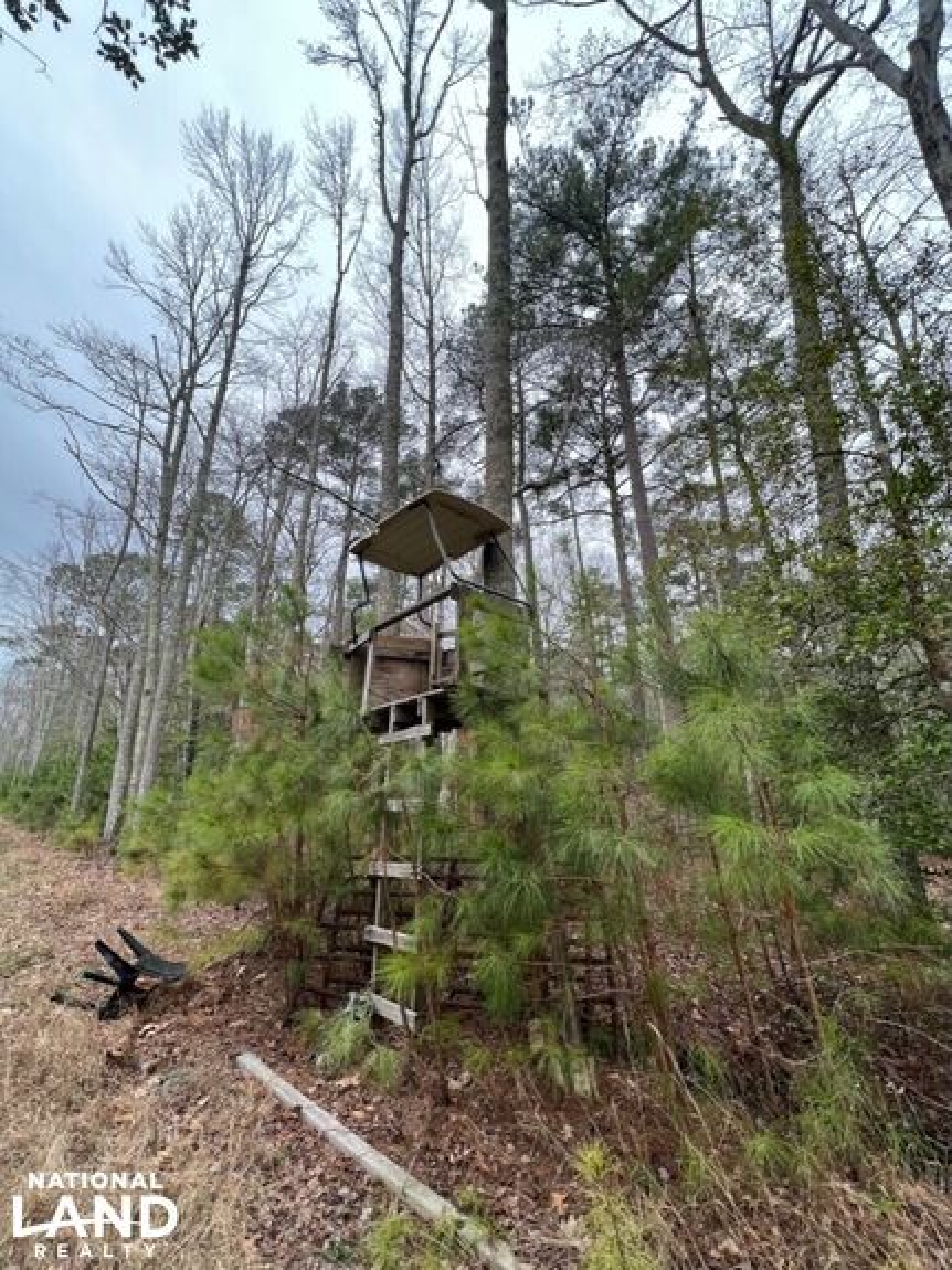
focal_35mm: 13
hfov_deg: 89.9
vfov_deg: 106.2
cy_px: 635
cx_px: 476
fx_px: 477
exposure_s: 1/309
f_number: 1.8
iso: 32
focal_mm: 1.57
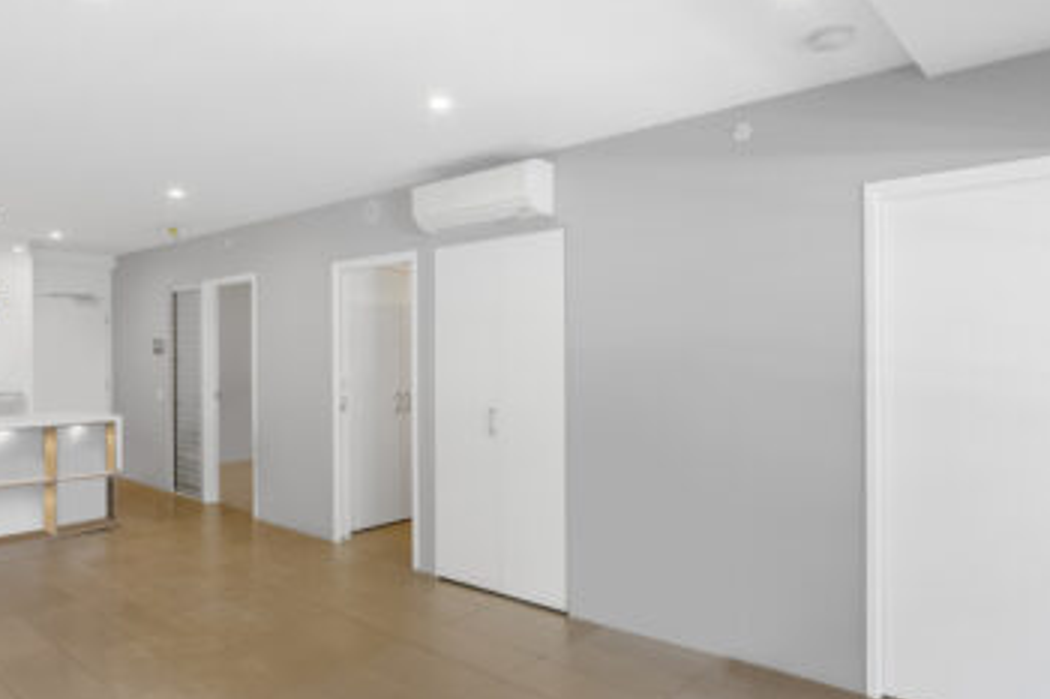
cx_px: 436
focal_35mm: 24
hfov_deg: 73.2
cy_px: 345
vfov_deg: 53.1
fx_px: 700
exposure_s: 1/5
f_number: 8
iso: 640
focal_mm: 16
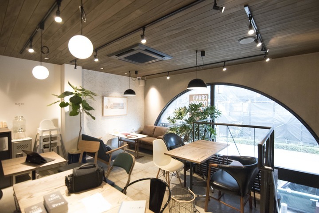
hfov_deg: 95.0
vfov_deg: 72.1
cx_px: 160
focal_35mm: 16
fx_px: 146
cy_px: 106
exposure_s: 1/500
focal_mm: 11
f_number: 2.8
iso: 4000
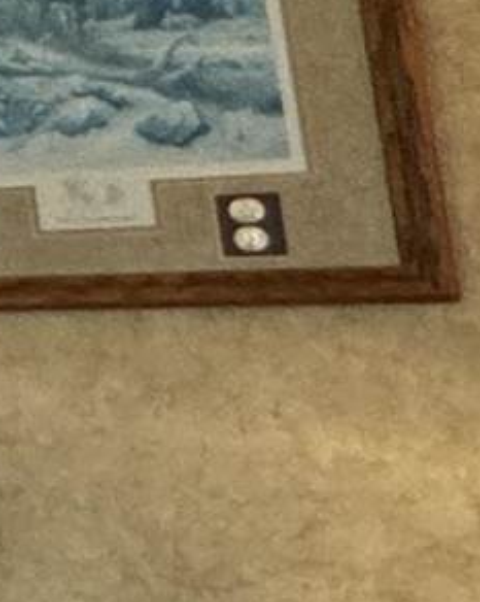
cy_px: 52
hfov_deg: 5.5
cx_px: -2272
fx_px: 2561
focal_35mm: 144
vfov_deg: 13.3
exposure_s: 1/60
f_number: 2.2
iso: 250
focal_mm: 2.22
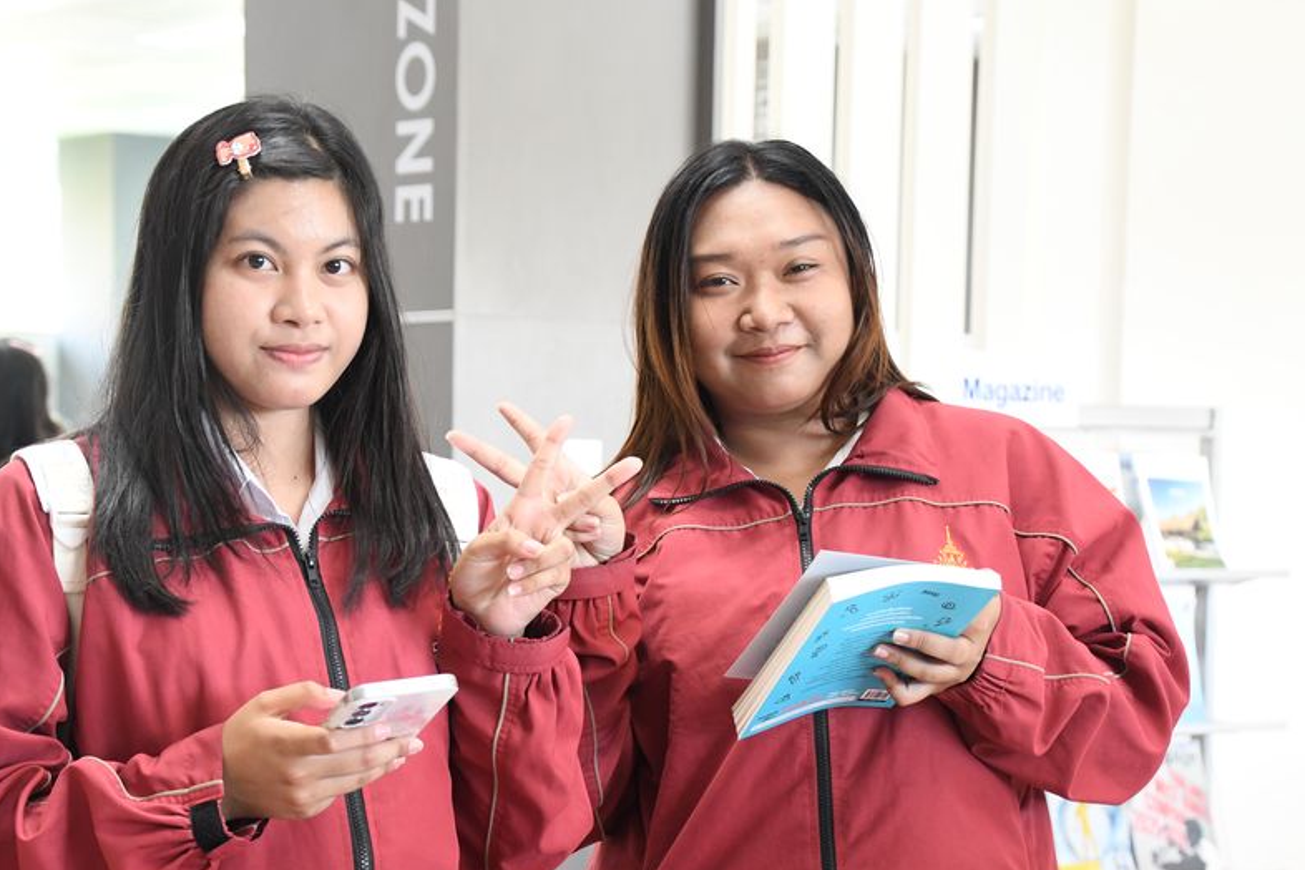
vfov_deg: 15.9
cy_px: 524
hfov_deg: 23.6
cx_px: 541
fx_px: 3117
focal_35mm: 86
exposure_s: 1/50
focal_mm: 44
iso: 1600
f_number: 4.5
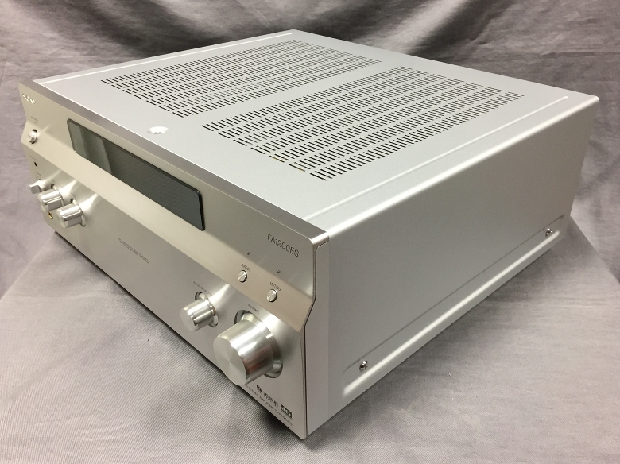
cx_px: 310
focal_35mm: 29
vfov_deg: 48.2
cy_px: 232
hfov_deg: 61.7
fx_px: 519
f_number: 2.2
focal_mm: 4.15
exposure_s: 1/30
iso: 100
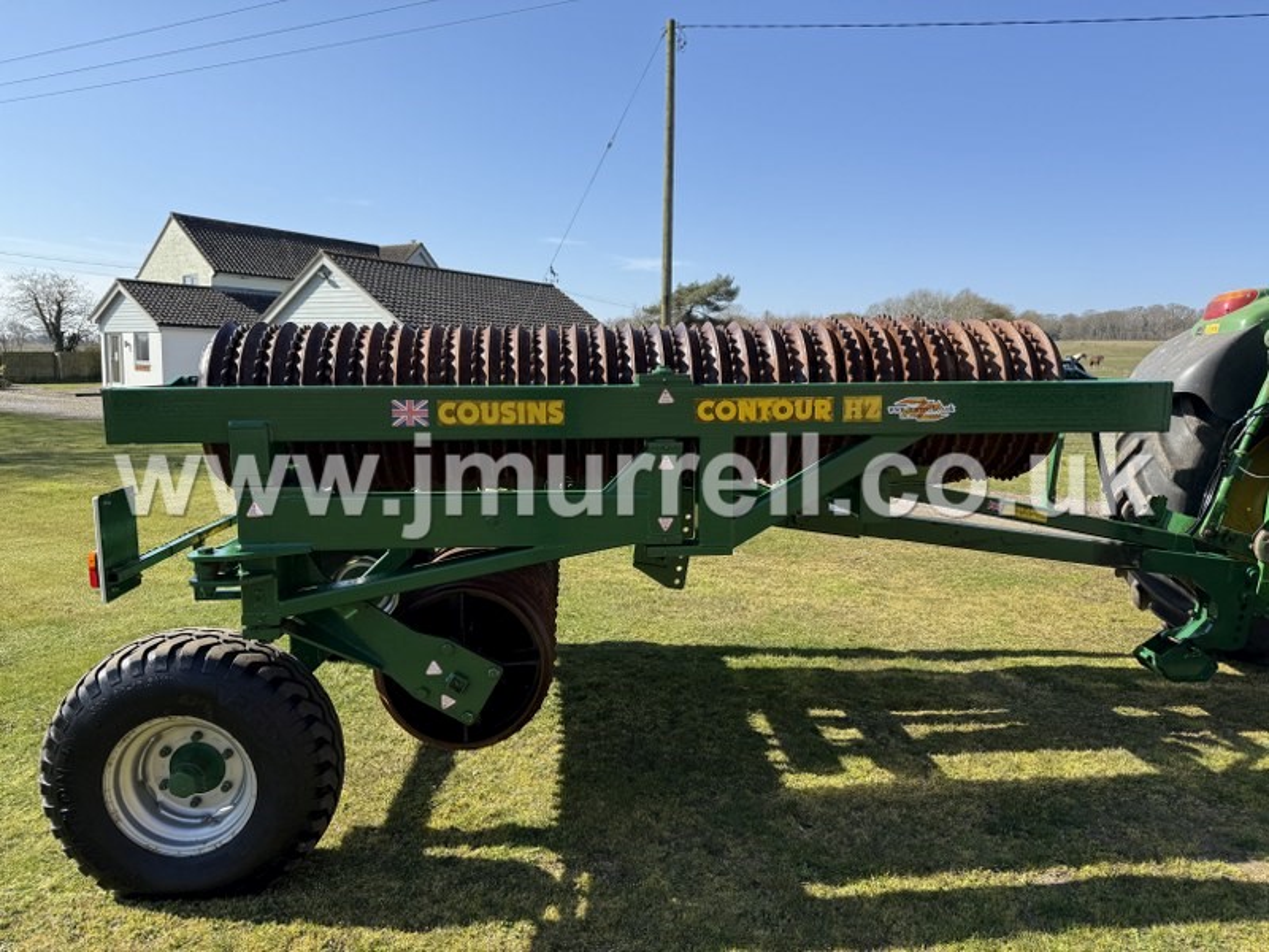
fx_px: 880
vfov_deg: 56.8
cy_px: 476
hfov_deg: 71.6
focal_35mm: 24
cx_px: 634
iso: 80
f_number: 1.78
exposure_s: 1/3021
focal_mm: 6.76
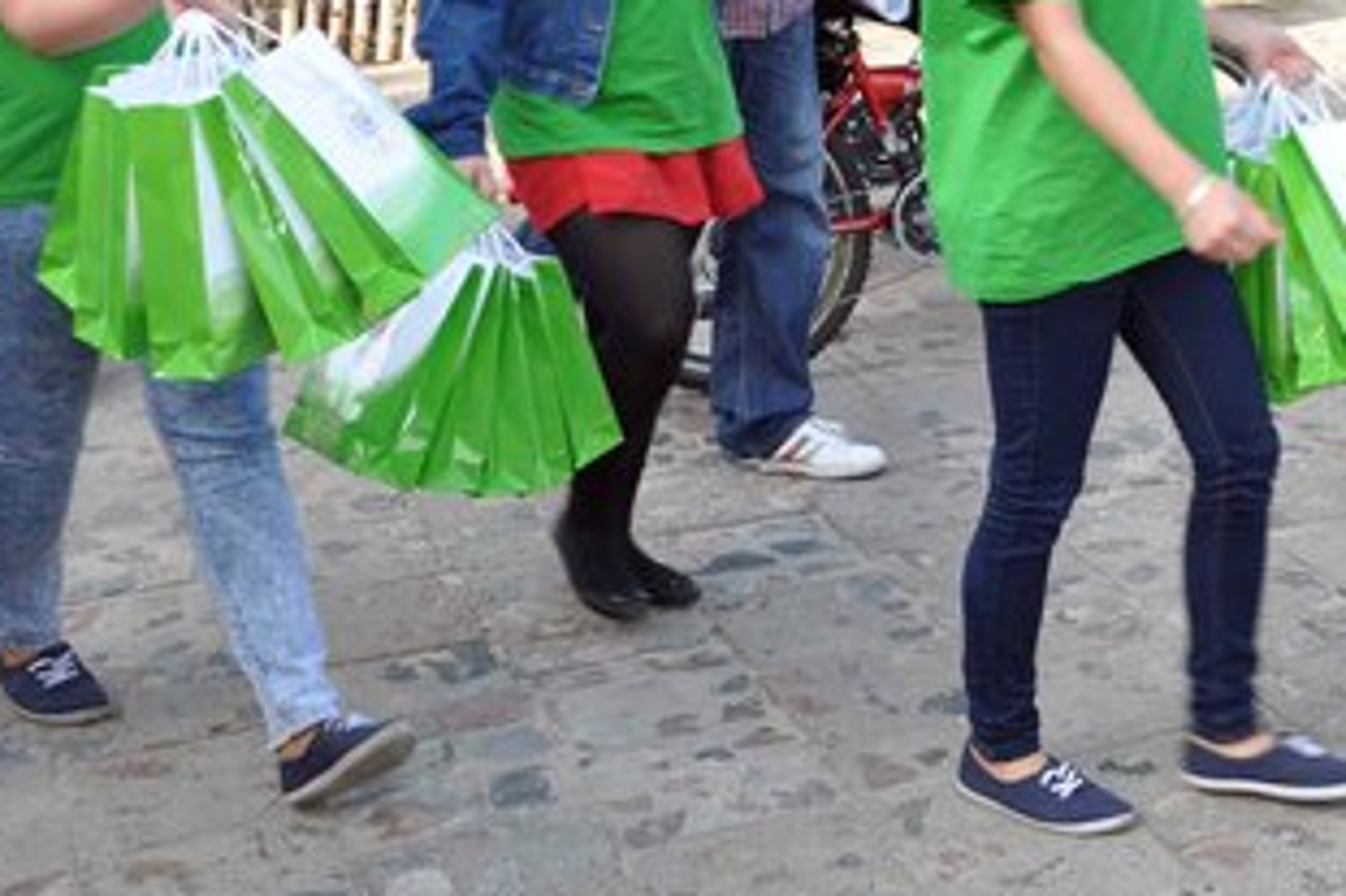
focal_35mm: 69
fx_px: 2578
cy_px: 61
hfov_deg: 27.9
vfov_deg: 19.3
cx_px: 1272
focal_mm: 22
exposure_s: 1/160
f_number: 7.1
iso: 250
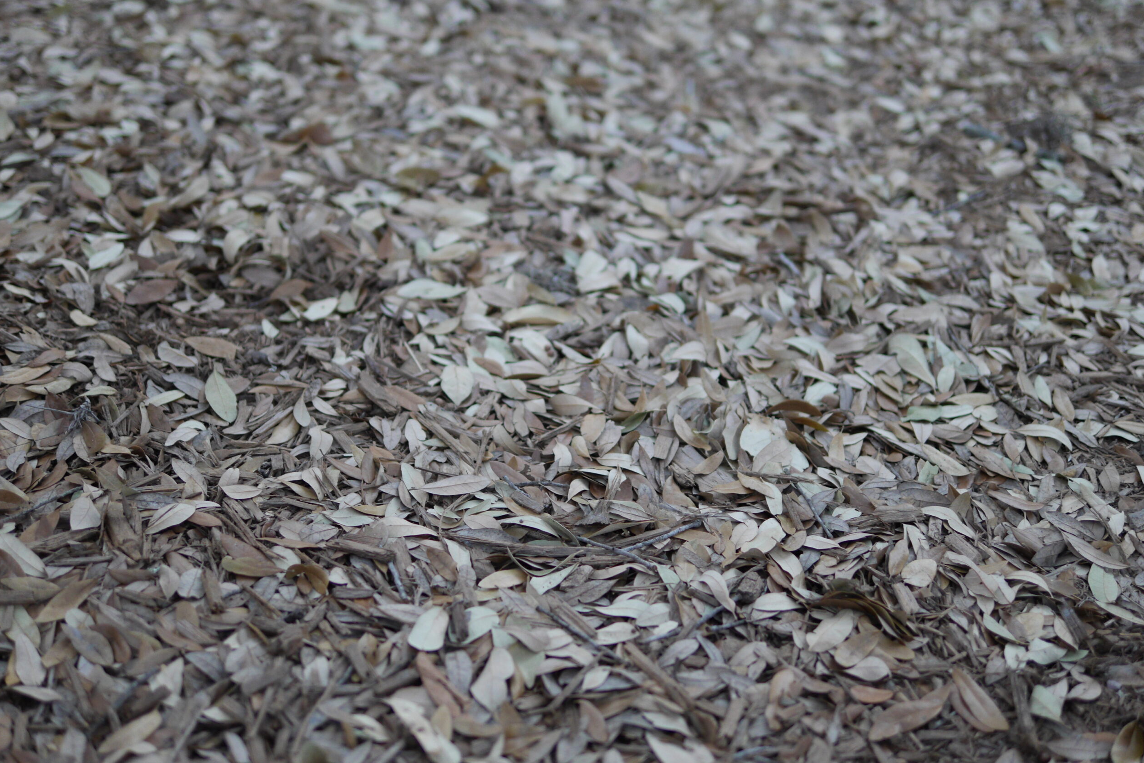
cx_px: 572
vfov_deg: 25.5
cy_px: 371
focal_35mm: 53
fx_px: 1684
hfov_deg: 37.5
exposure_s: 1/60
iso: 640
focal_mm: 25
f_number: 1.4
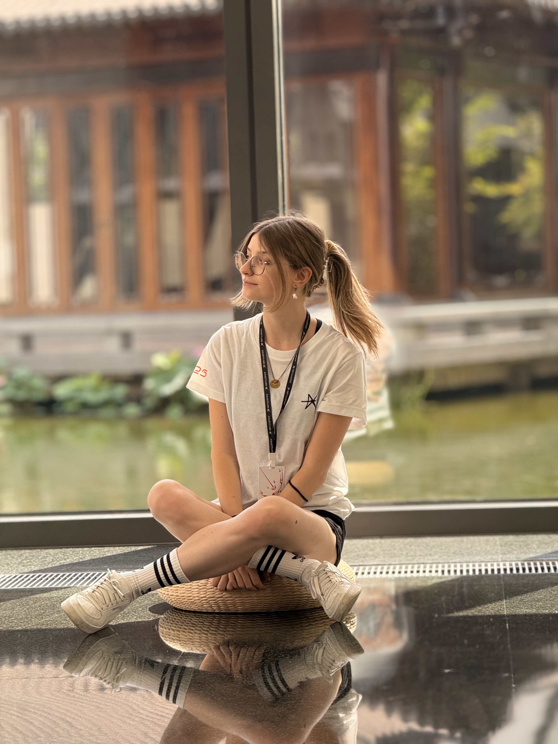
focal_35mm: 120
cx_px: 279
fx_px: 2579
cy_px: 372
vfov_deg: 16.4
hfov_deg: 12.3
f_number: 2.8
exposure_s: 1/201
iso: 64
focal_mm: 15.66
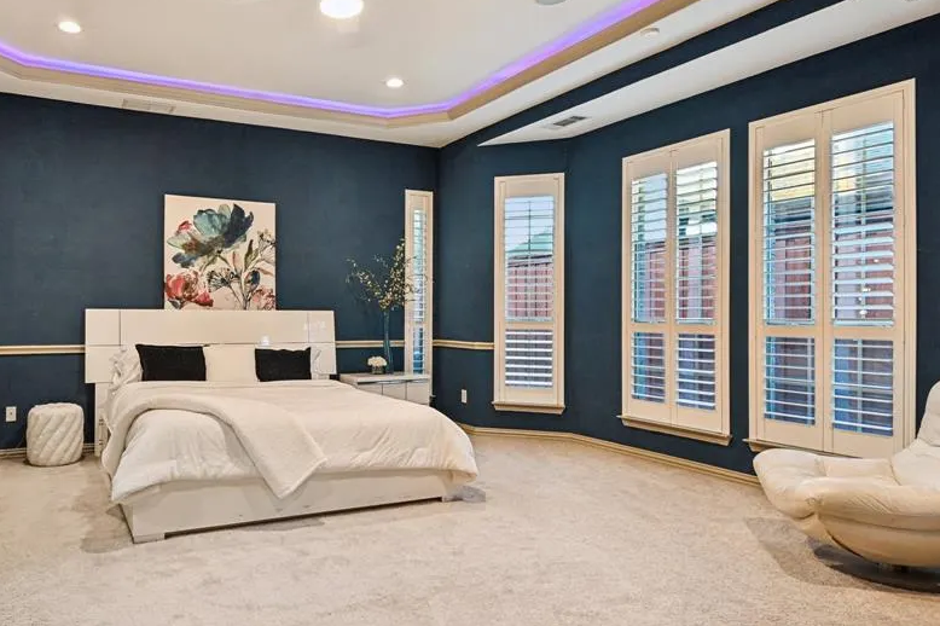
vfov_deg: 51.2
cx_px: 341
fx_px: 652
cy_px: 308
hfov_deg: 70.1
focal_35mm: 25
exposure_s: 1/5
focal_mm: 19
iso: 400
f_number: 8
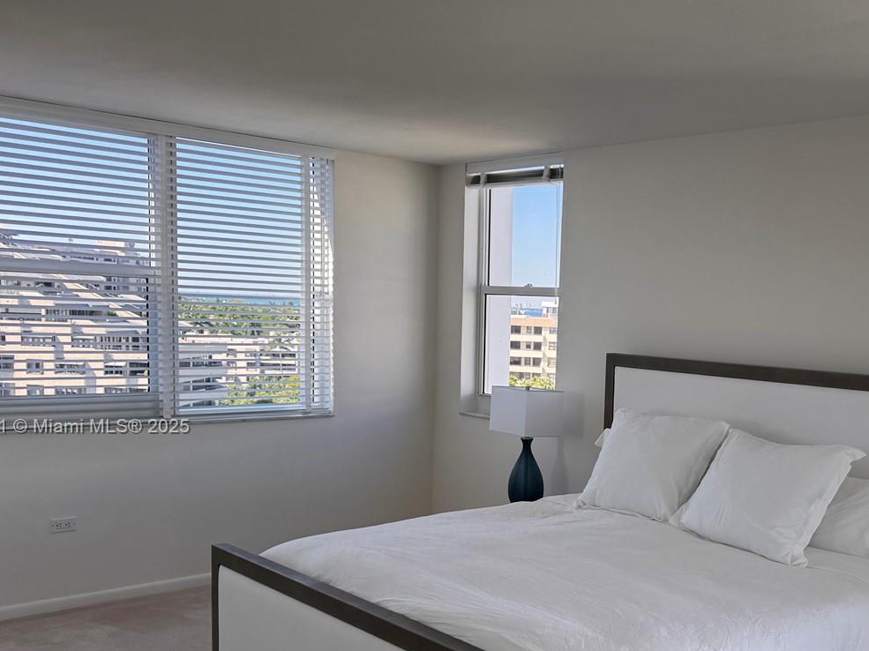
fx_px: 979
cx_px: 613
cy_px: 428
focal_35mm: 39
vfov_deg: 36.5
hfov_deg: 46.7
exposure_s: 1/364
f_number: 1.78
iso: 80
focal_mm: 6.76
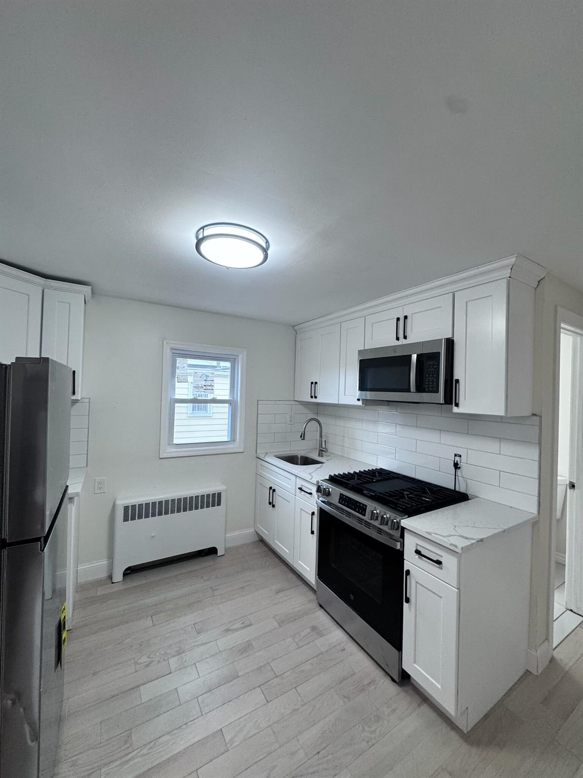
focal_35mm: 14
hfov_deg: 85.7
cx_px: 292
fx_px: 314
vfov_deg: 102.1
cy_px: 389
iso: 200
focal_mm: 2.22
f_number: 2.2
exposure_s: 1/120
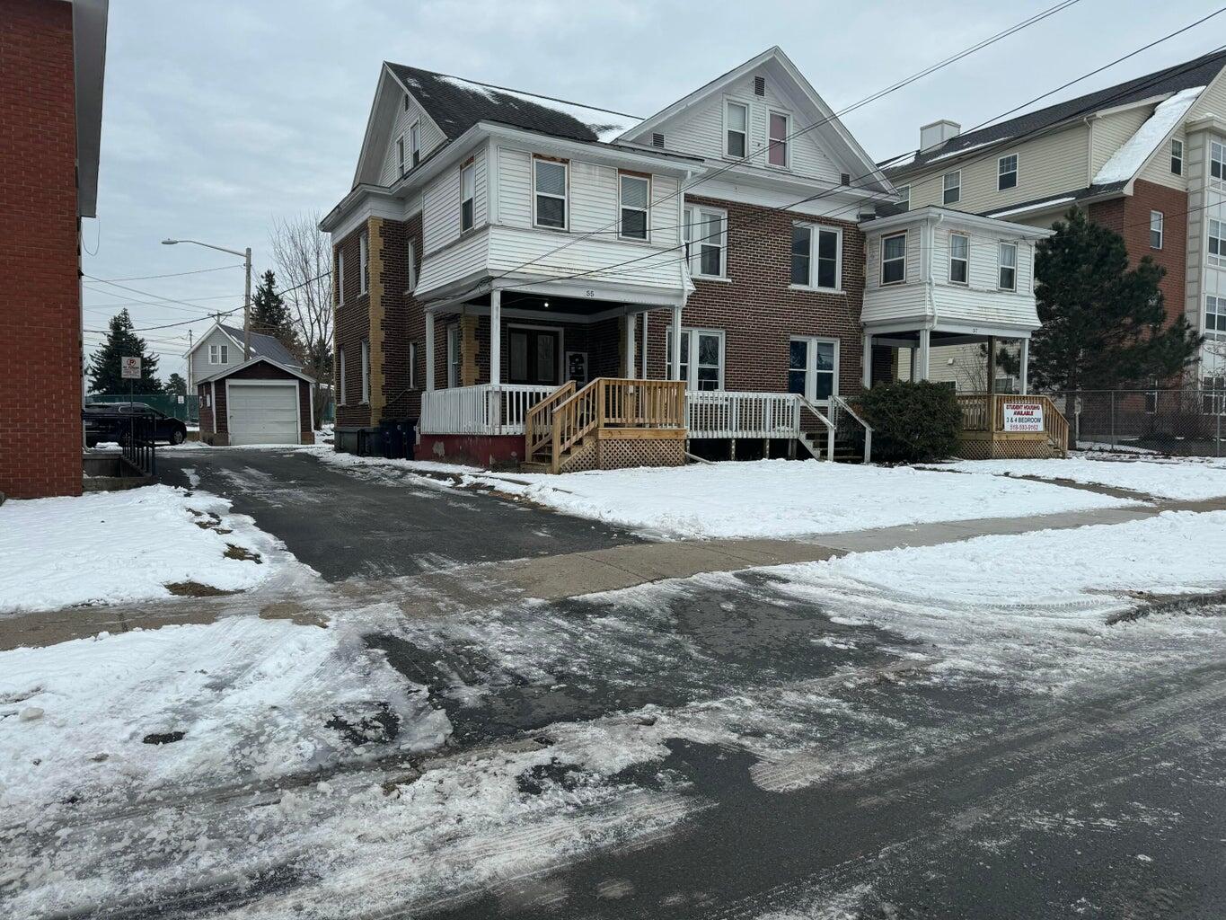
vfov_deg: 56.8
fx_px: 850
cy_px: 460
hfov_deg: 71.6
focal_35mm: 24
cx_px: 613
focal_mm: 6.76
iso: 80
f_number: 1.78
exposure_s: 1/2174
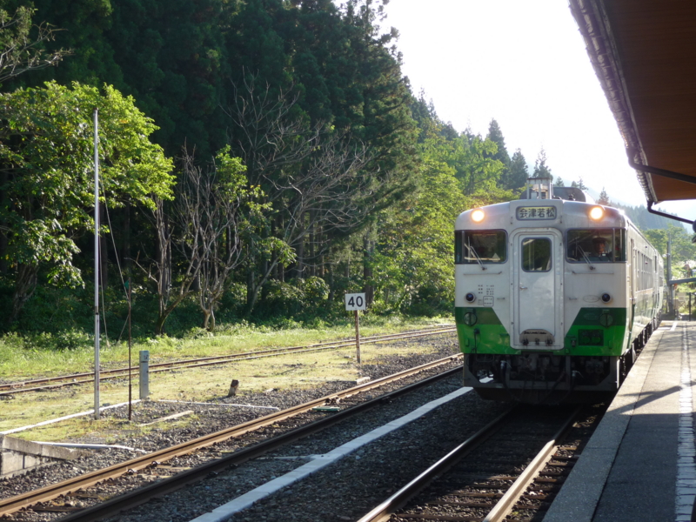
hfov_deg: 34.9
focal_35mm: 55
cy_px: 261
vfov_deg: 26.6
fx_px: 1106
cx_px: 348
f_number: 4.3
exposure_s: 1/125
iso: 100
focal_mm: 9.3
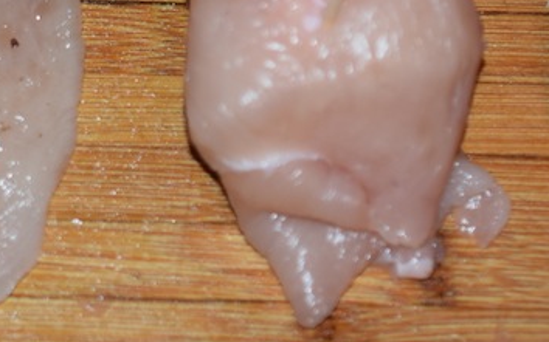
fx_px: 2588
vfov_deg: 7.5
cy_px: 9
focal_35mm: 173
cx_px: 48
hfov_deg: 12.0
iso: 320
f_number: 2.8
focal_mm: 40
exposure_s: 1/60
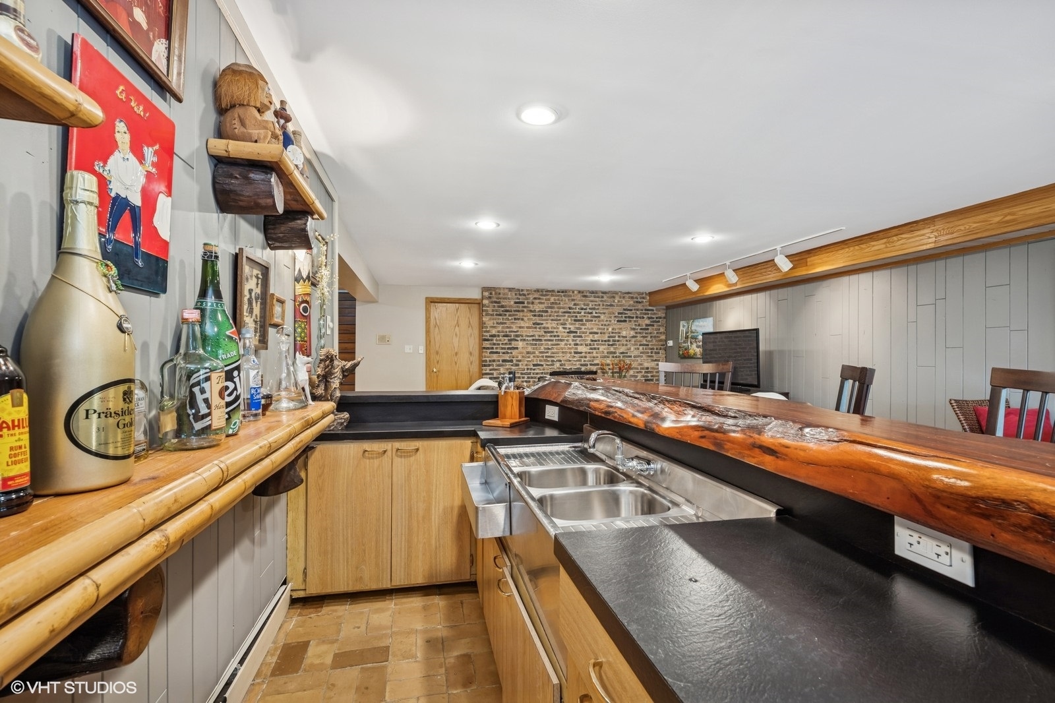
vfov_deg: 73.7
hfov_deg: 96.7
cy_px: 352
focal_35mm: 16
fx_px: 469
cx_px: 528
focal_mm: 16
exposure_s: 1/8
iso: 200
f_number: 9.5
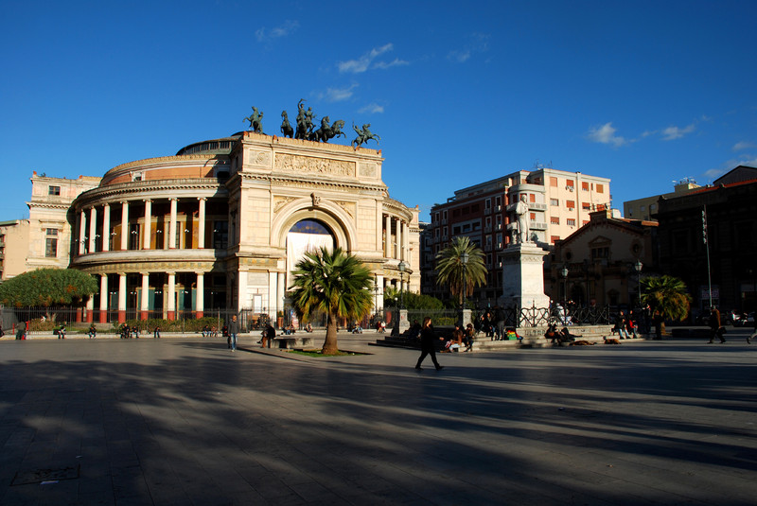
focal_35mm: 27
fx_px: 568
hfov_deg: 67.3
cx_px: 378
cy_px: 253
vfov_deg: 48.0
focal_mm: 18
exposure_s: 1/250
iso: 100
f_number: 8
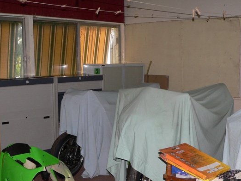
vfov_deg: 27.2
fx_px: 369
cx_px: 139
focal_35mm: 53
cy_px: 130
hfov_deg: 36.1
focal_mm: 6
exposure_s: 1/60
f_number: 2.8
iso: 150
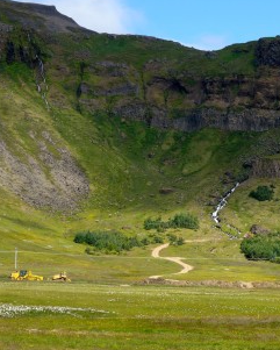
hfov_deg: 13.9
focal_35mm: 107
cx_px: 347
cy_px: 222
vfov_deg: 17.9
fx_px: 1108
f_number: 5.6
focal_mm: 18.23
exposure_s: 1/500
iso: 125
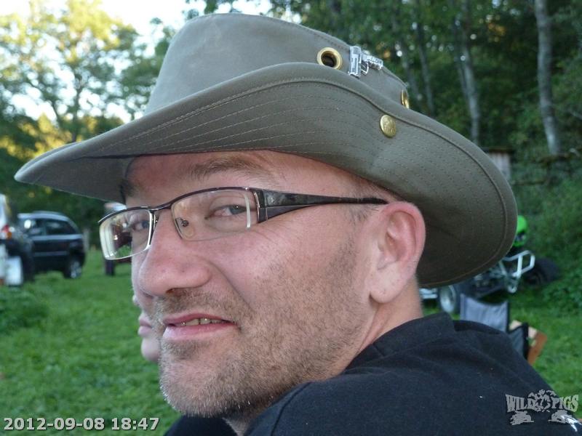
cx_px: 291
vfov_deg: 21.9
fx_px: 1126
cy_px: 218
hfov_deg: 29.0
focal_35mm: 67
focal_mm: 11
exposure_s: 1/125
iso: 400
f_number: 4.1
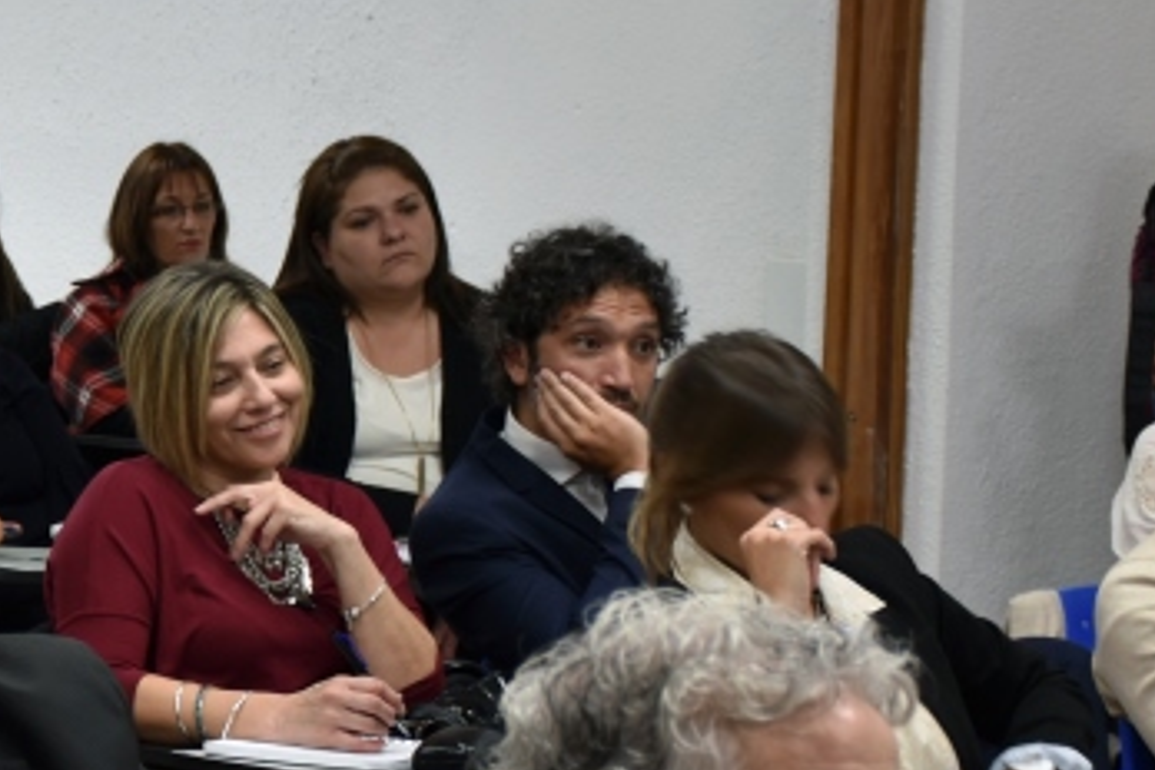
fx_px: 4956
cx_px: -501
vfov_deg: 8.9
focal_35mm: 154
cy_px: 407
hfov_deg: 12.7
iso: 100
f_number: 4.2
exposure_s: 1/15
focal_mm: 35
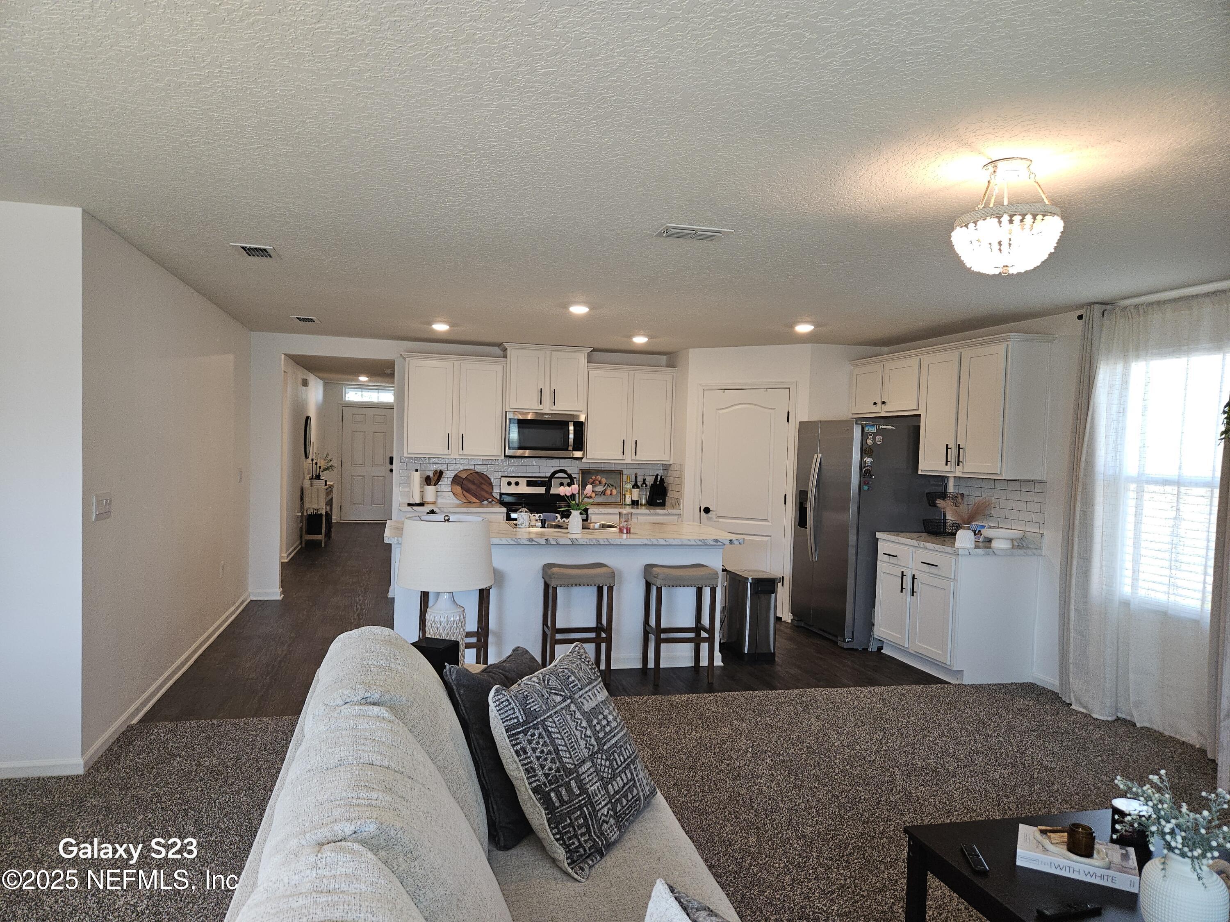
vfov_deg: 58.9
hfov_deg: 73.9
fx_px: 817
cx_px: 615
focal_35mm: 23
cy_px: 461
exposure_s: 1/60
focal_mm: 5.4
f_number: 1.8
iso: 64
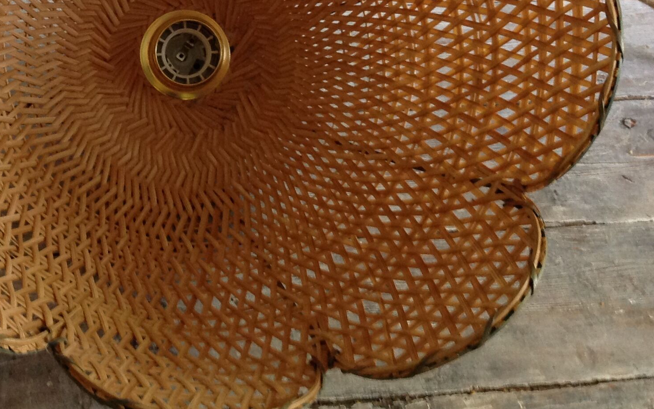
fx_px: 1158
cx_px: 144
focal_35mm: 65
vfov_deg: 19.6
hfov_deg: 30.8
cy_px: 31
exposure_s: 1/15
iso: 160
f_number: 2.4
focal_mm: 4.28
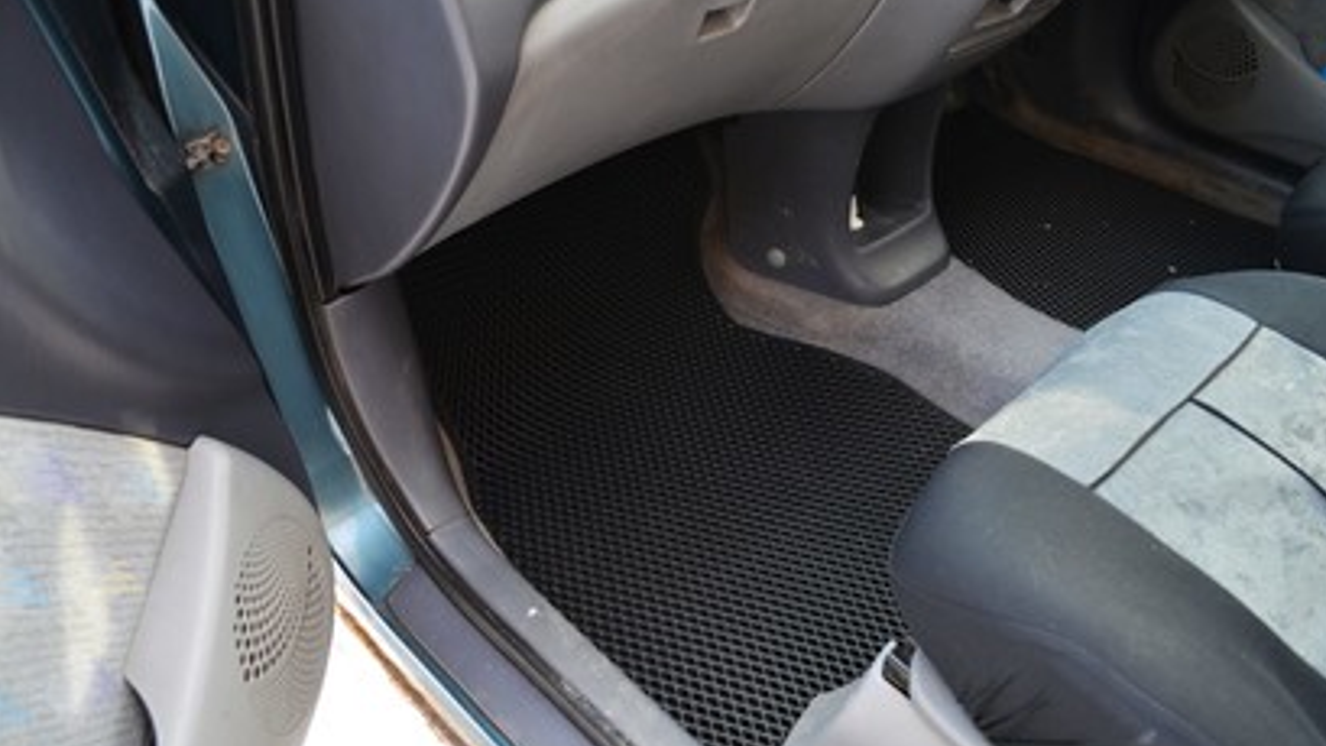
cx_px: 678
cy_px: 435
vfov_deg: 40.1
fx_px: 1020
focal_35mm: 29
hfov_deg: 66.1
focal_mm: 18
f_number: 4
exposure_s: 1/60
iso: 400
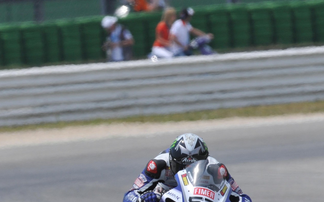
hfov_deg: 1.4
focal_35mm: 1507
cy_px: 175
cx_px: 27
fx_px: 13306
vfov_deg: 0.9
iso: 200
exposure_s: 1/640
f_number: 8
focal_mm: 500
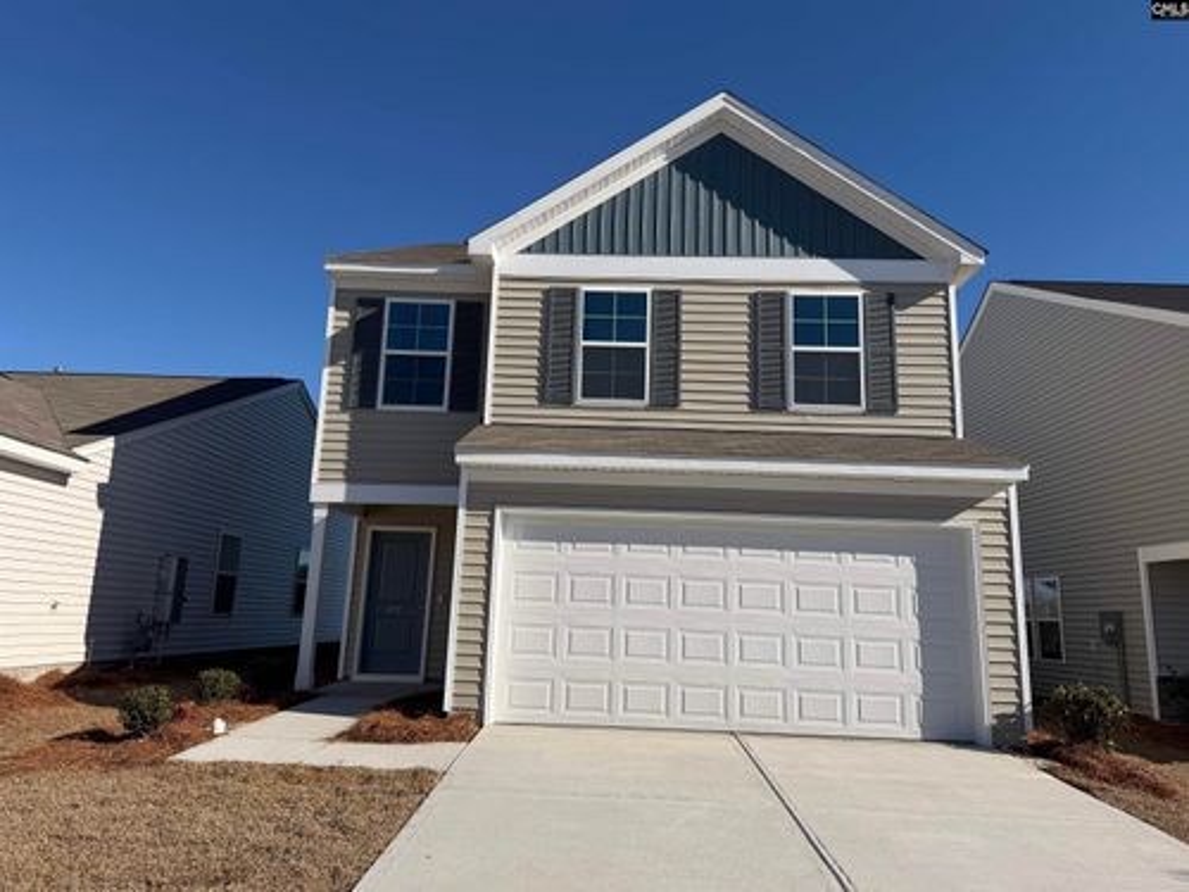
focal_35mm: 24
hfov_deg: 71.6
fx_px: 824
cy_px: 446
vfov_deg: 56.8
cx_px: 594
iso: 80
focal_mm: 6.76
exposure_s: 1/8130
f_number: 1.78
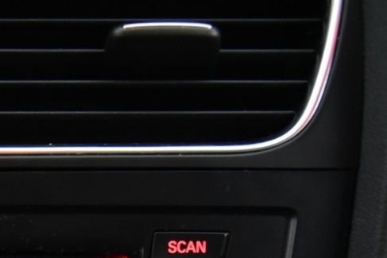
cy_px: 419
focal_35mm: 103
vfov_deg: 12.5
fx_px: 1108
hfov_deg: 18.7
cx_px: -82
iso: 4000
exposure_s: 1/20
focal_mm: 31
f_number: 4
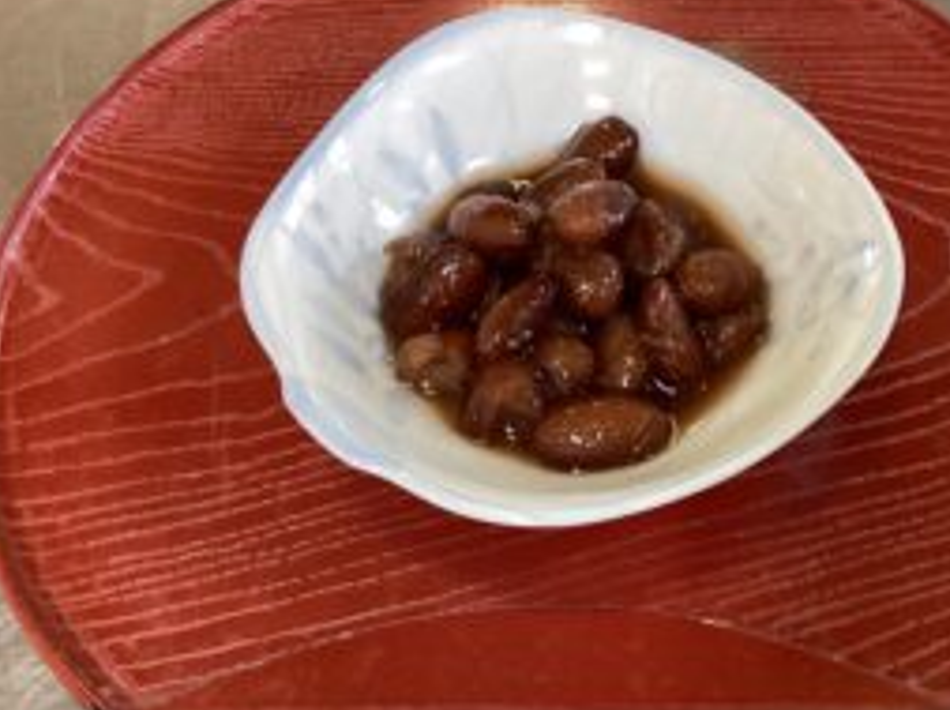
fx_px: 1261
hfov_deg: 40.9
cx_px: 606
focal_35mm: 46
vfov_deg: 31.4
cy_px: 347
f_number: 2.4
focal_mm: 3.3
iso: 250
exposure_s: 1/40
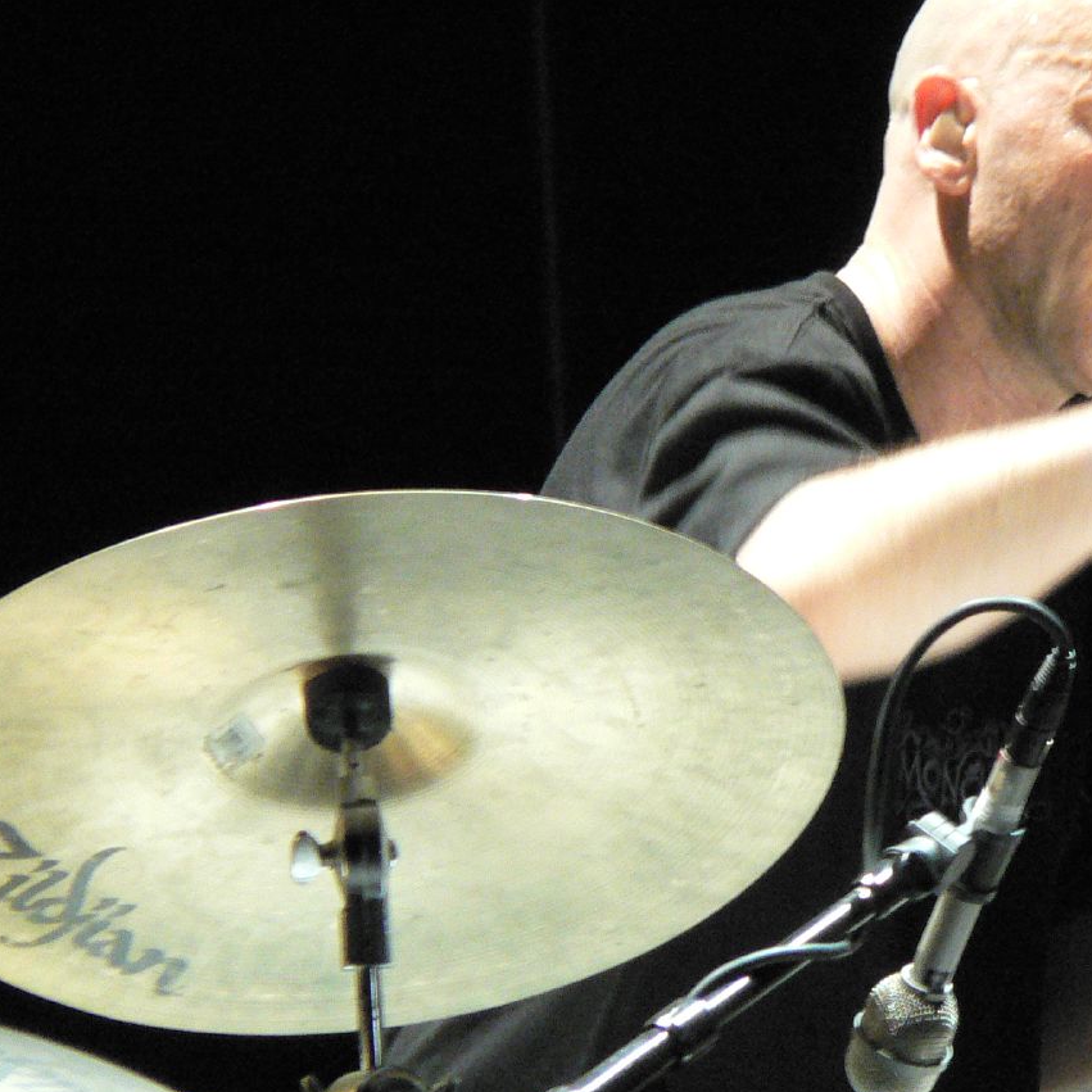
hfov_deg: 2.6
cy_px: 481
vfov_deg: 2.6
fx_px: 23948
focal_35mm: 671
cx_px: 915
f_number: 4.5
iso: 400
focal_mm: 67.3
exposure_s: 1/10
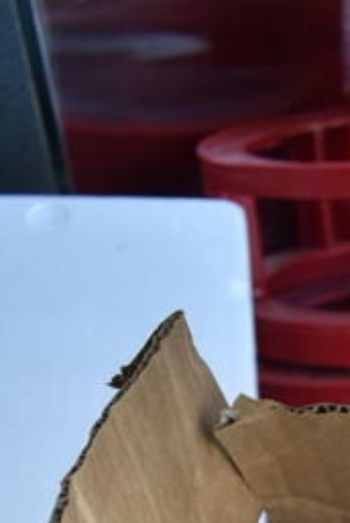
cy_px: 911
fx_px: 1396
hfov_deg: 13.4
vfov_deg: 17.6
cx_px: 537
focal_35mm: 96
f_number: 3.5
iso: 110
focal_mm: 18
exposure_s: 1/30
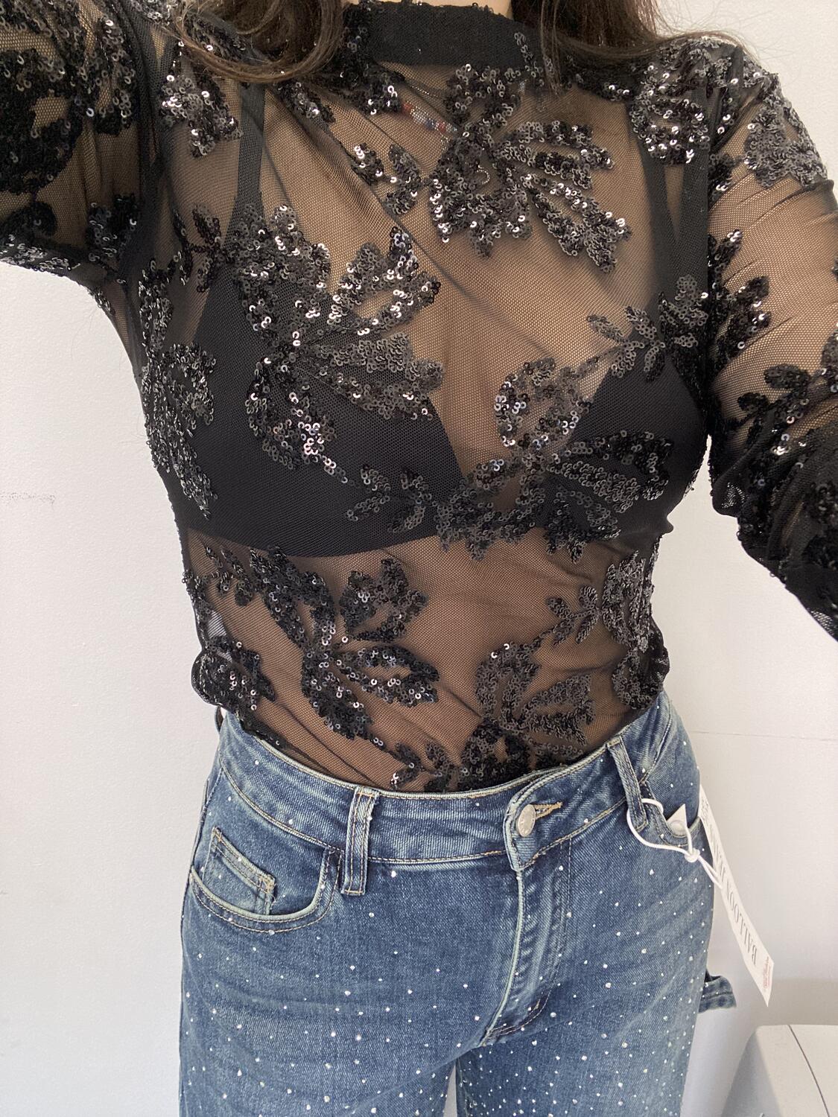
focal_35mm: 23
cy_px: 558
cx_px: 419
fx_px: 742
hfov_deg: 58.9
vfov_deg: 73.9
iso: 100
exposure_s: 1/60
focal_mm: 2.71
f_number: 2.2
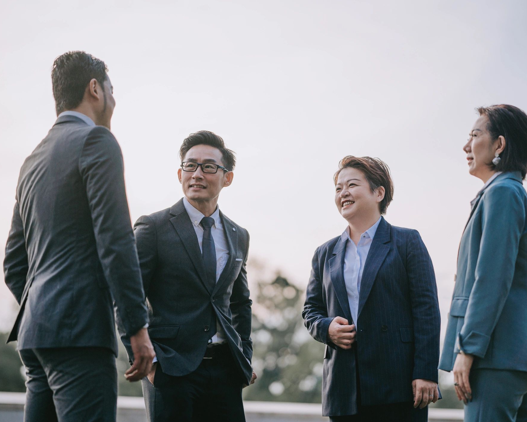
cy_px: 211
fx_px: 1497
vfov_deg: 16.0
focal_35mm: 96
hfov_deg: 20.0
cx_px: 286
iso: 160
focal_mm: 85
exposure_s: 1/640
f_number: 1.8
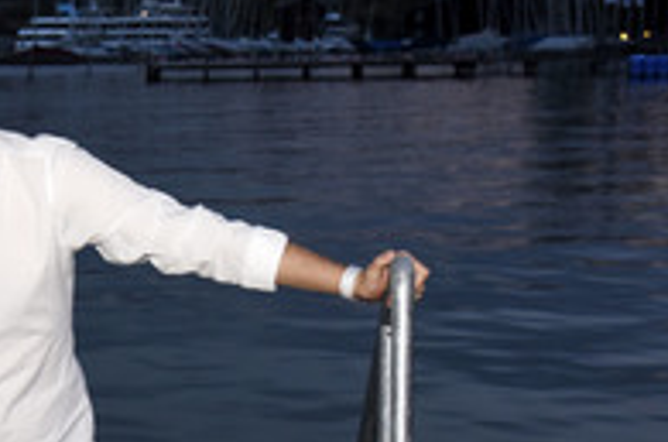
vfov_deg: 13.2
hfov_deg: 19.2
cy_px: 387
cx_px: -87
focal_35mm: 102
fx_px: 1888
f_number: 6.3
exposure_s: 1/160
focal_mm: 44
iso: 2000
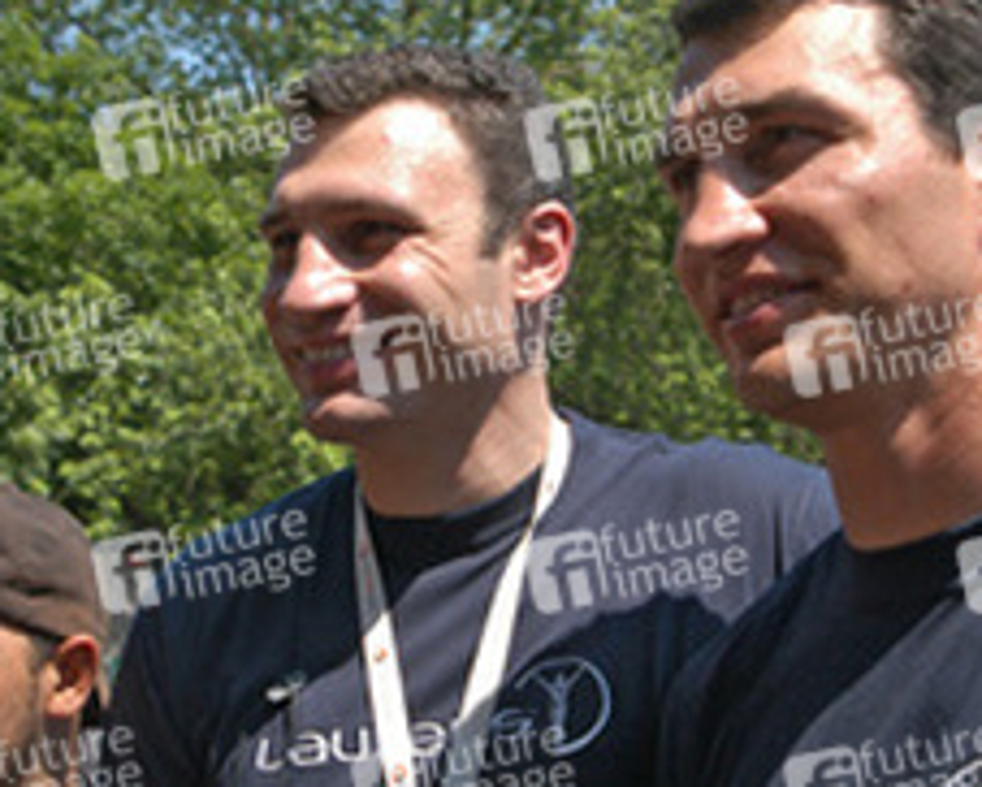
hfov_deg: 28.3
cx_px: 521
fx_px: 1949
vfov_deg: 22.8
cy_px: 454
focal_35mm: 67
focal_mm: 24
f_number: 5
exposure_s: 1/640
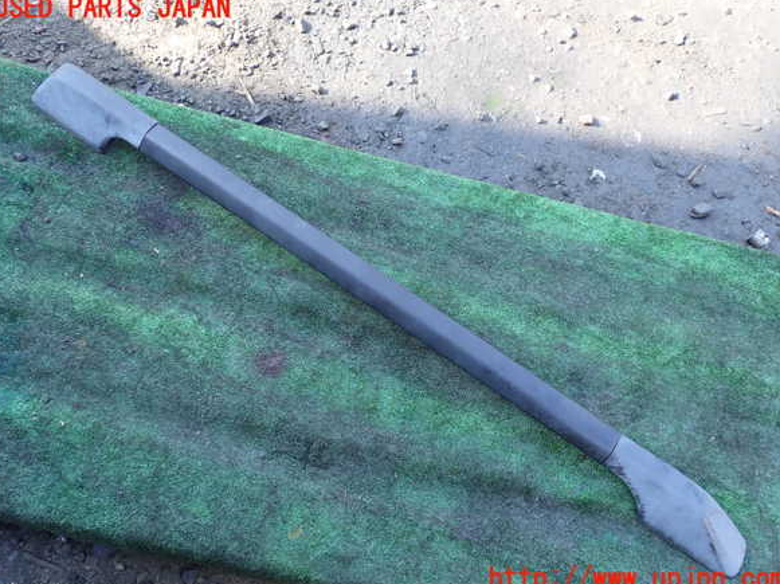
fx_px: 698
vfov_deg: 45.4
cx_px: 389
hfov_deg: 58.4
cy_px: 294
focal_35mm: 31
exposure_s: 1/60
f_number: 3.2
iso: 100
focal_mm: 5.4
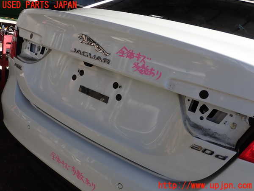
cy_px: 96
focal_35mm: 30
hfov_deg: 60.0
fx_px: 220
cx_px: 127
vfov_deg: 46.8
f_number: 3.2
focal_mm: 5.4
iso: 100
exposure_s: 1/640
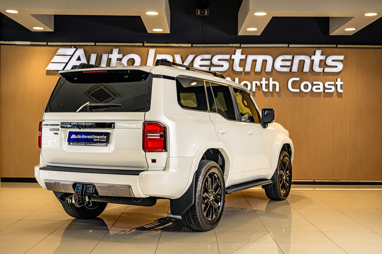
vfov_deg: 27.0
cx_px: 191
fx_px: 531
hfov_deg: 39.6
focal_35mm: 50
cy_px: 127
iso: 400
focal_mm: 50
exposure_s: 1/125
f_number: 4.5
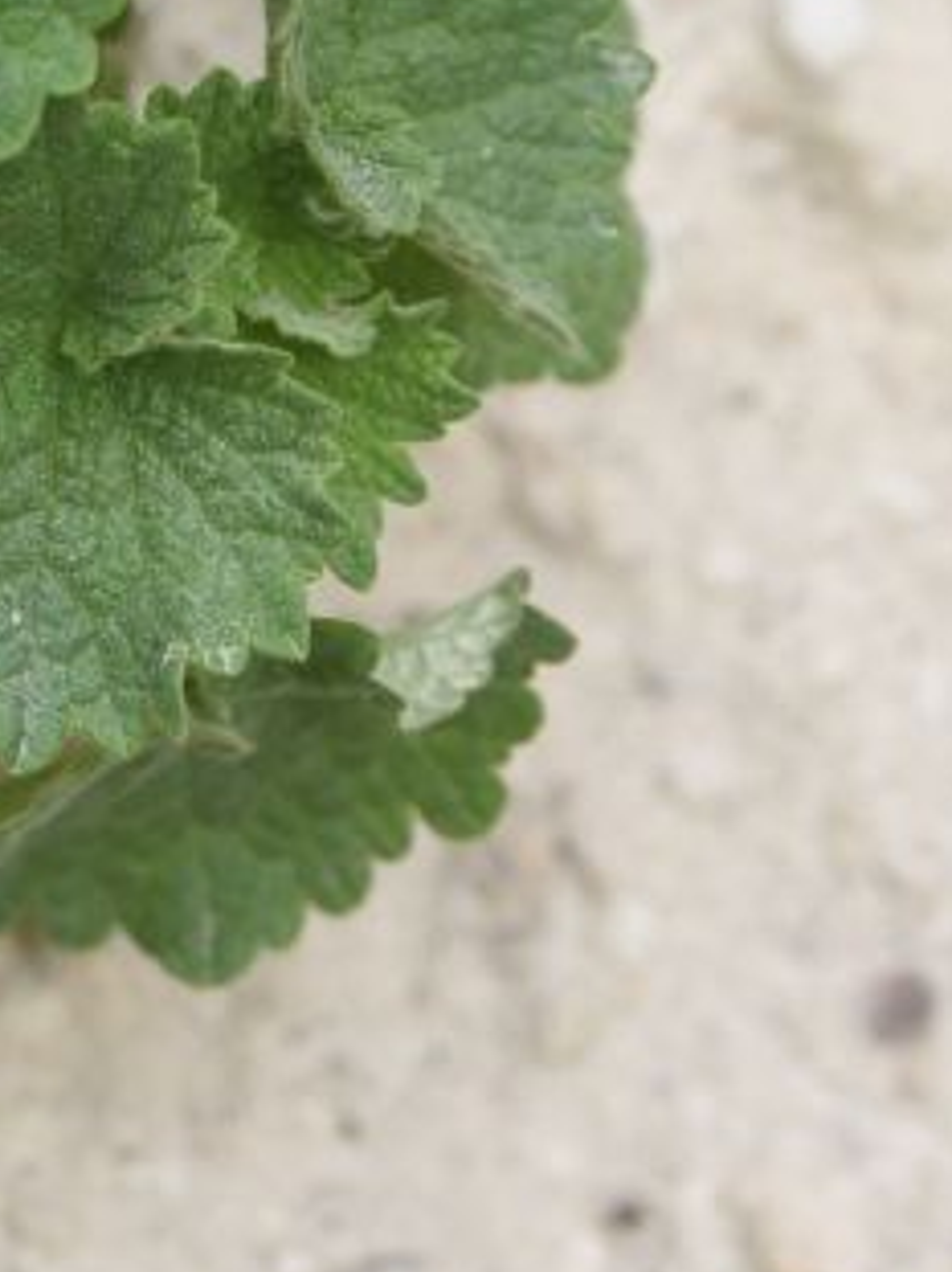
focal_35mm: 225
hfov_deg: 6.6
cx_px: -29
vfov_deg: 8.7
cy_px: -239
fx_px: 8256
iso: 200
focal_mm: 56
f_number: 5
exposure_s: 1/250
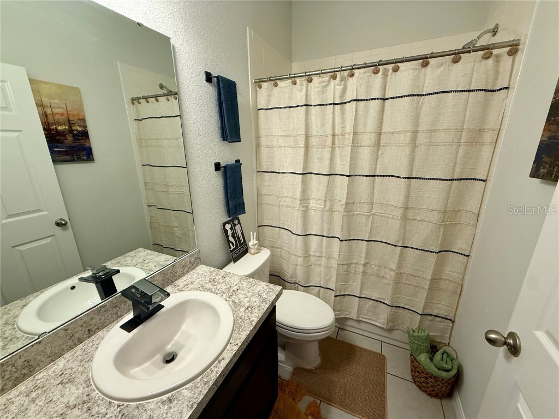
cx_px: 280
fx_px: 226
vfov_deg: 85.7
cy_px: 210
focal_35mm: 14
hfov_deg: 102.1
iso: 250
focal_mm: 2.22
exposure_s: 1/120
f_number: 2.2
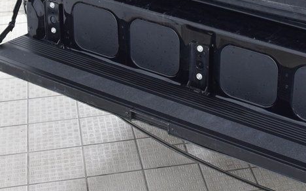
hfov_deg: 23.7
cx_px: 209
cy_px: 37
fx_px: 725
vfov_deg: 14.9
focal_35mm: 87
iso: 1600
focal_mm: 26
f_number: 5.6
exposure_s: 1/15
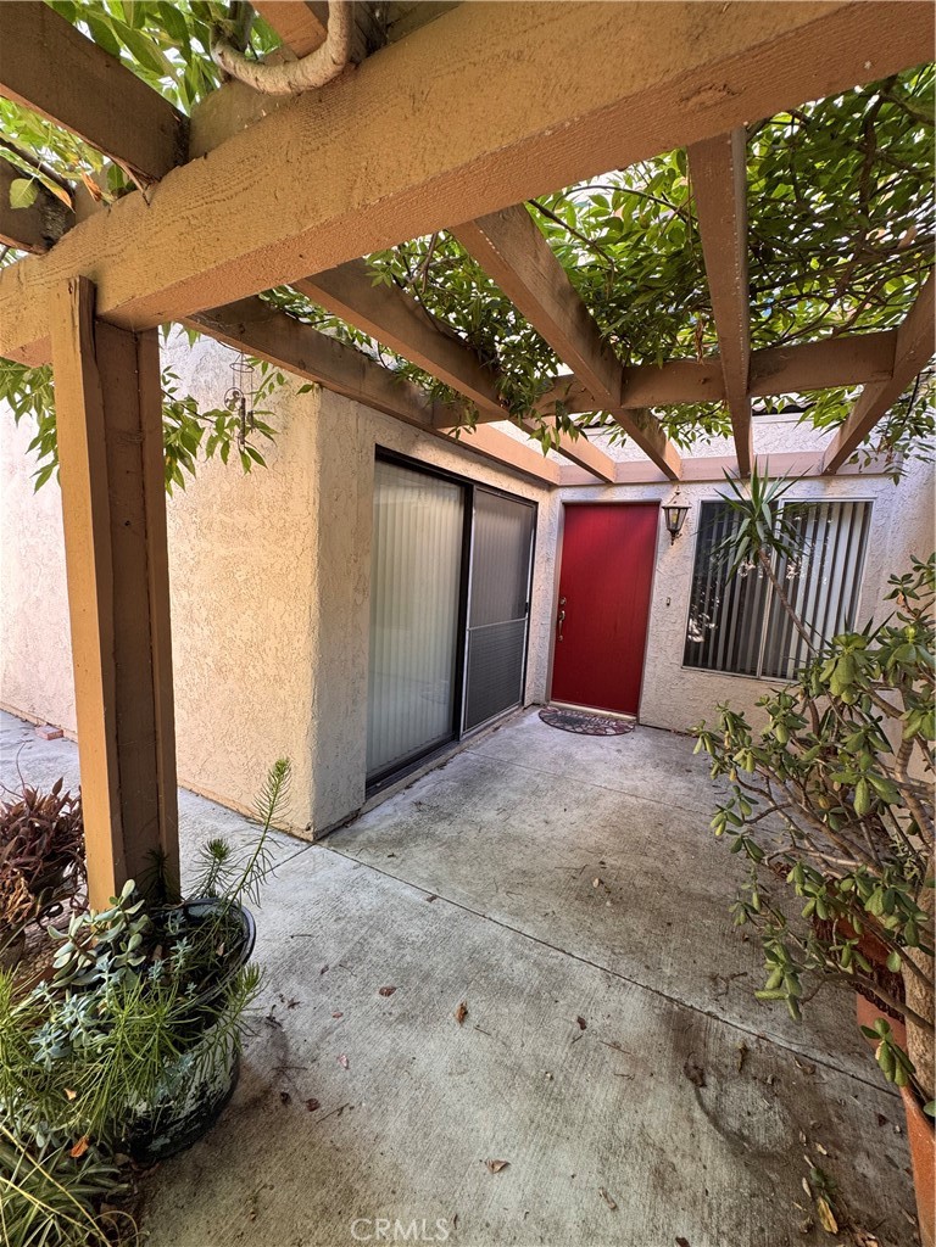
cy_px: 624
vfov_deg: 102.1
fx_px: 505
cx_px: 468
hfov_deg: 85.7
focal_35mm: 14
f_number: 2.2
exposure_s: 1/99
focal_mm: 2.22
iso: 100
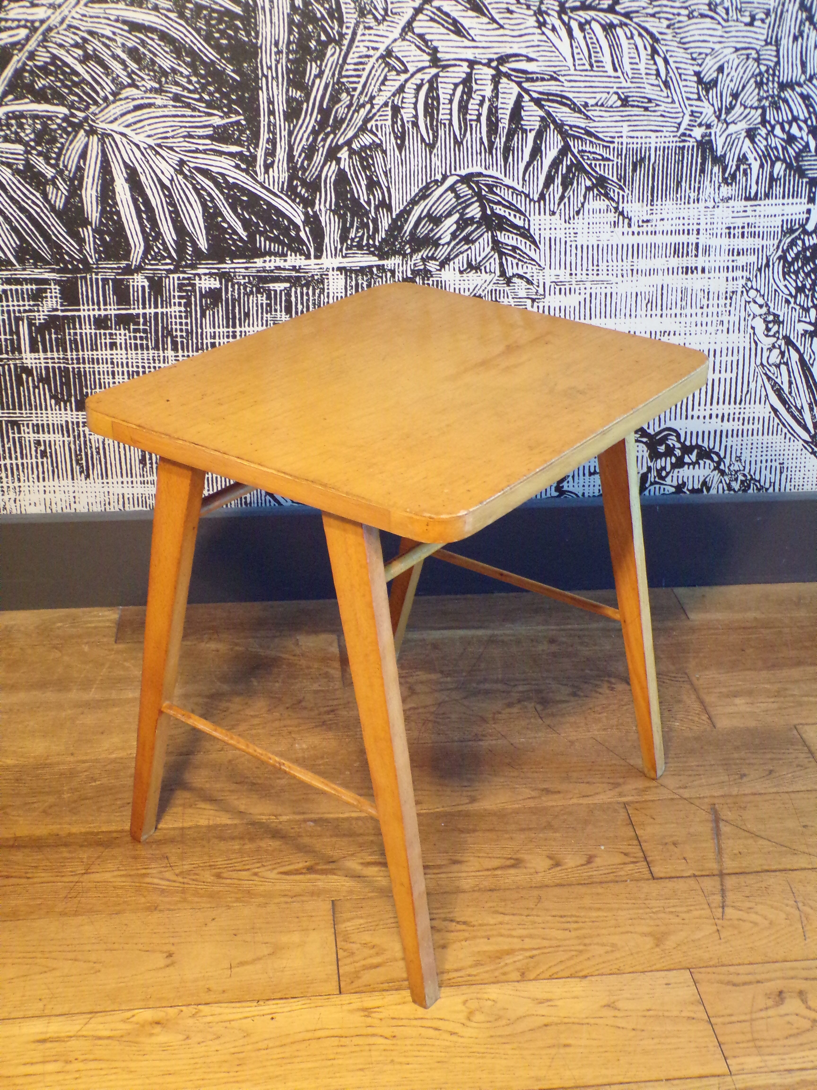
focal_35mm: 42
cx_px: 408
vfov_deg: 44.8
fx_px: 1322
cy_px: 545
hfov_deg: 34.3
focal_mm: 7.6
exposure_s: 1/20
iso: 527
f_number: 3.4
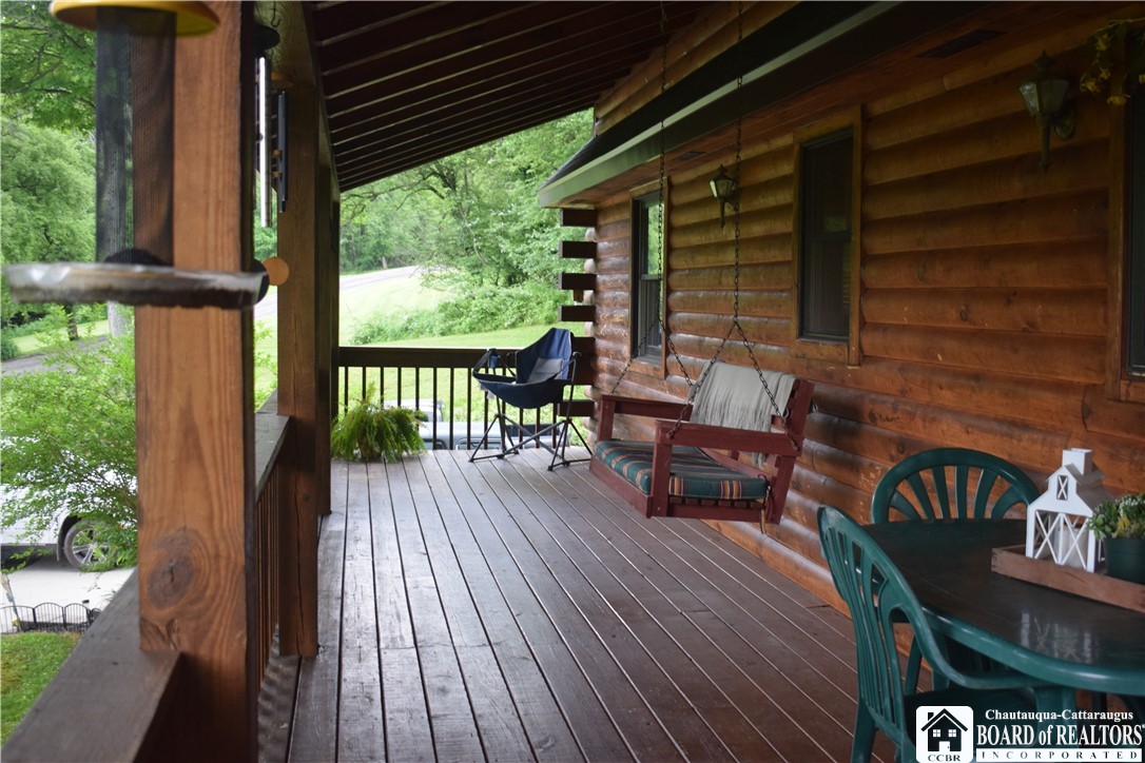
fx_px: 1193
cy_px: 382
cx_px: 572
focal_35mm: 38
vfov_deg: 35.5
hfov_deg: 51.3
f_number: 4
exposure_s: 1/60
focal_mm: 25
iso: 1000
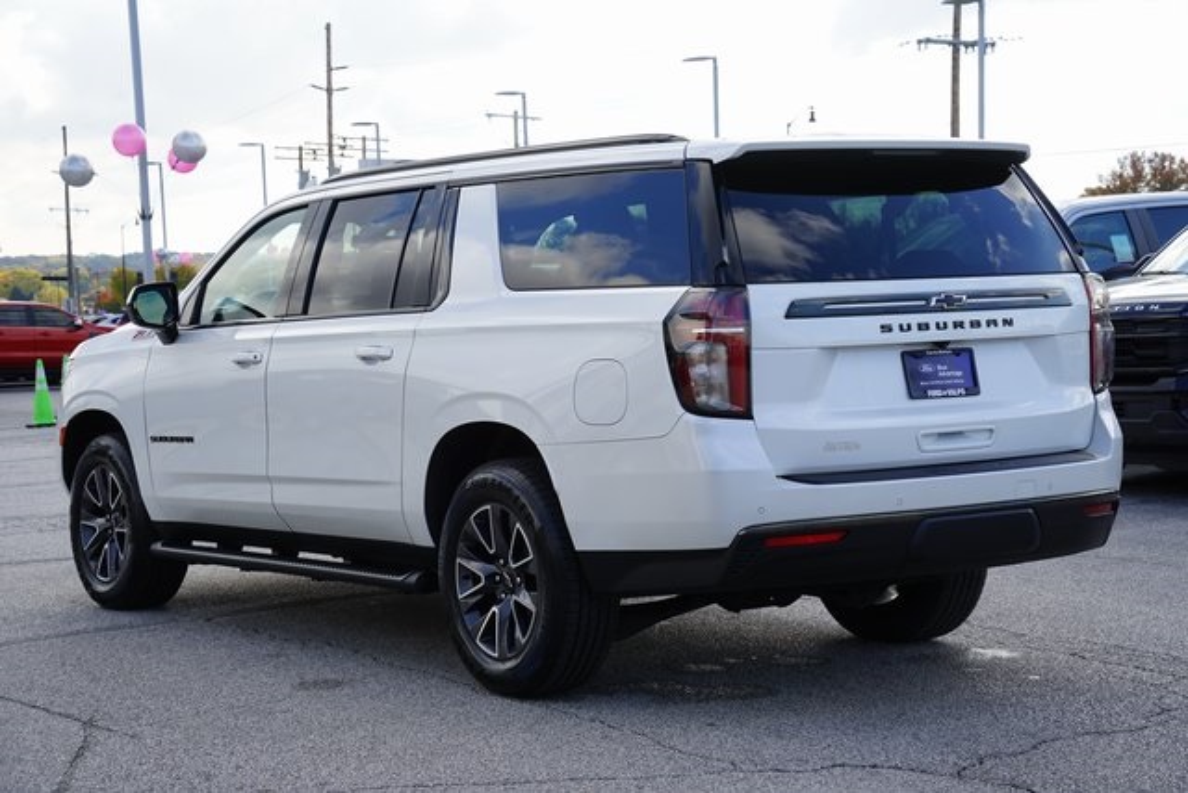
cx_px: 594
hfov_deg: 31.0
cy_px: 396
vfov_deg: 20.9
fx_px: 2145
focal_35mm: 65
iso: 100
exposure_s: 1/100
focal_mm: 65
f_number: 9
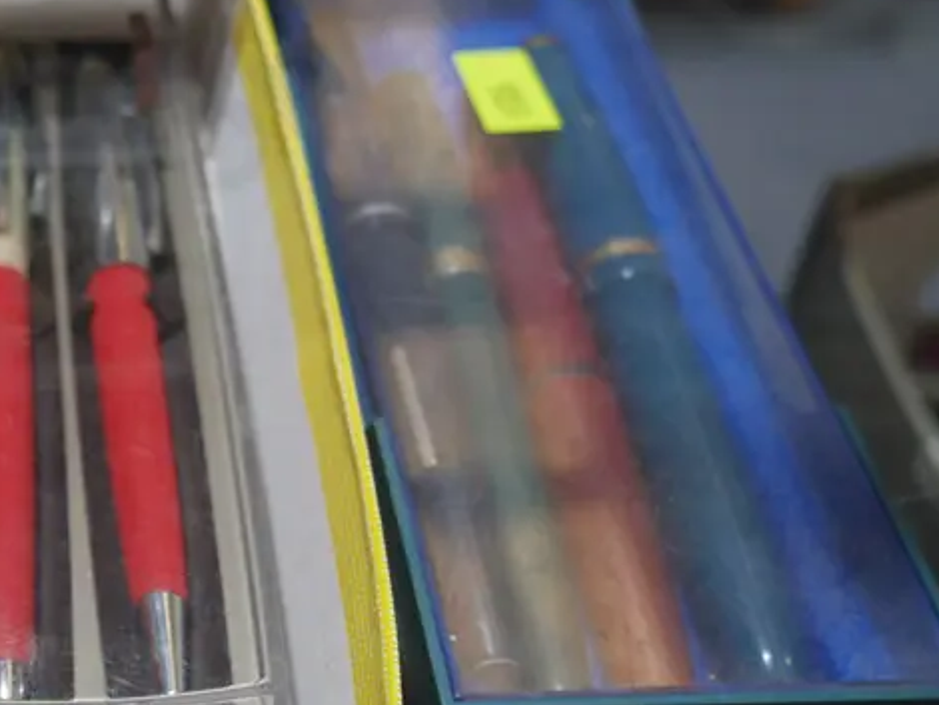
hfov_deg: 29.4
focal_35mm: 61
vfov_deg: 24.0
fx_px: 1656
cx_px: -18
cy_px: 323
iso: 200
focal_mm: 14
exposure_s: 1/60
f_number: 3.5
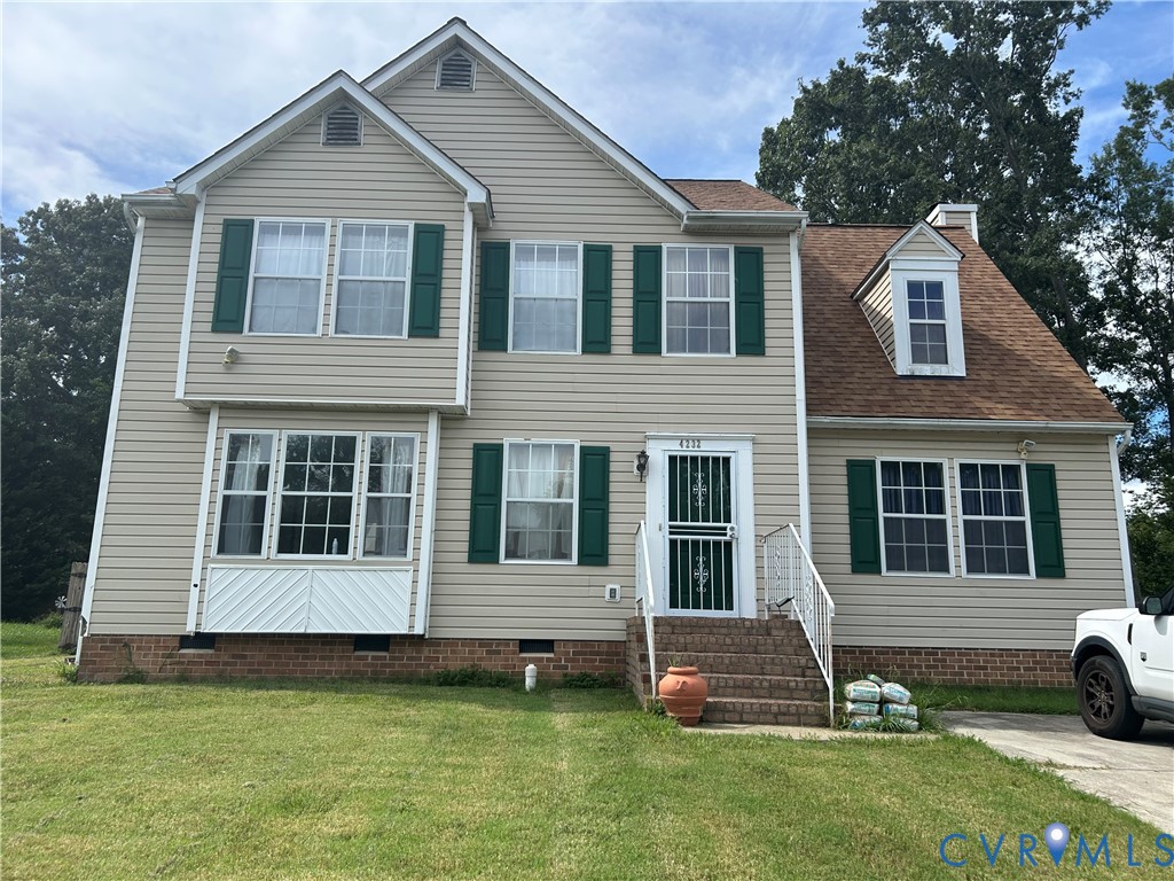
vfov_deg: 53.1
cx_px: 587
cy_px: 440
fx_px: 882
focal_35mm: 26
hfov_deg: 67.3
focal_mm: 5.7
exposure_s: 1/3257
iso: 50
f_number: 1.5
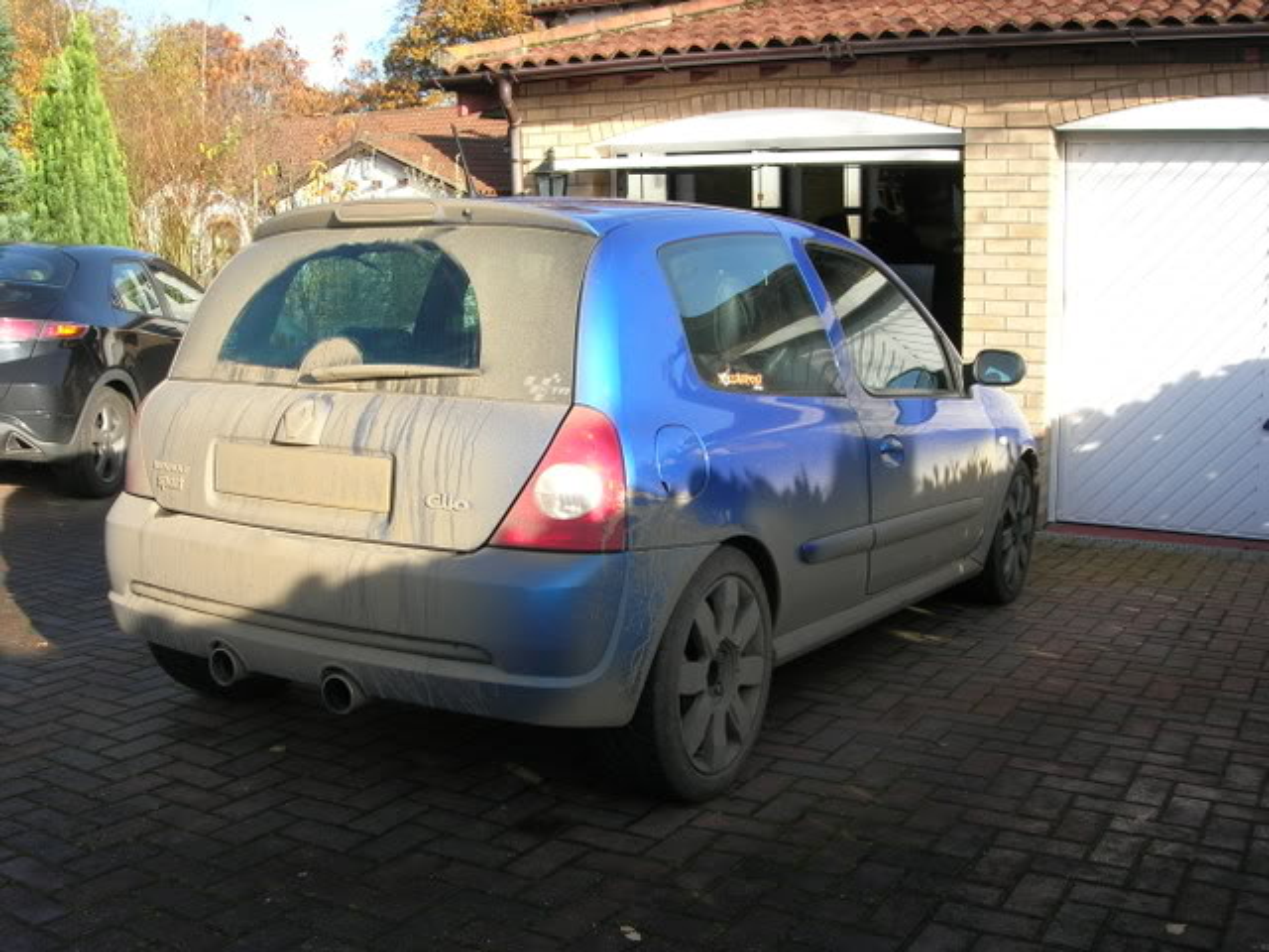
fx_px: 1393
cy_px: 476
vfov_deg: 37.7
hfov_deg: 49.0
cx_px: 634
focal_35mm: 38
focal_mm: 7.8
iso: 64
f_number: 4.8
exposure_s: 1/182
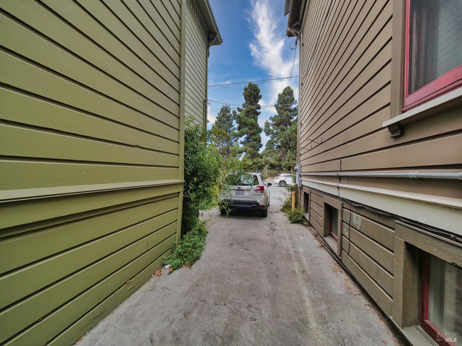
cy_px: 173
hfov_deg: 102.1
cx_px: 231
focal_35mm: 14
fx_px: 187
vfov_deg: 85.7
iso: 320
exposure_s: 1/640
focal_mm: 7
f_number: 4.5
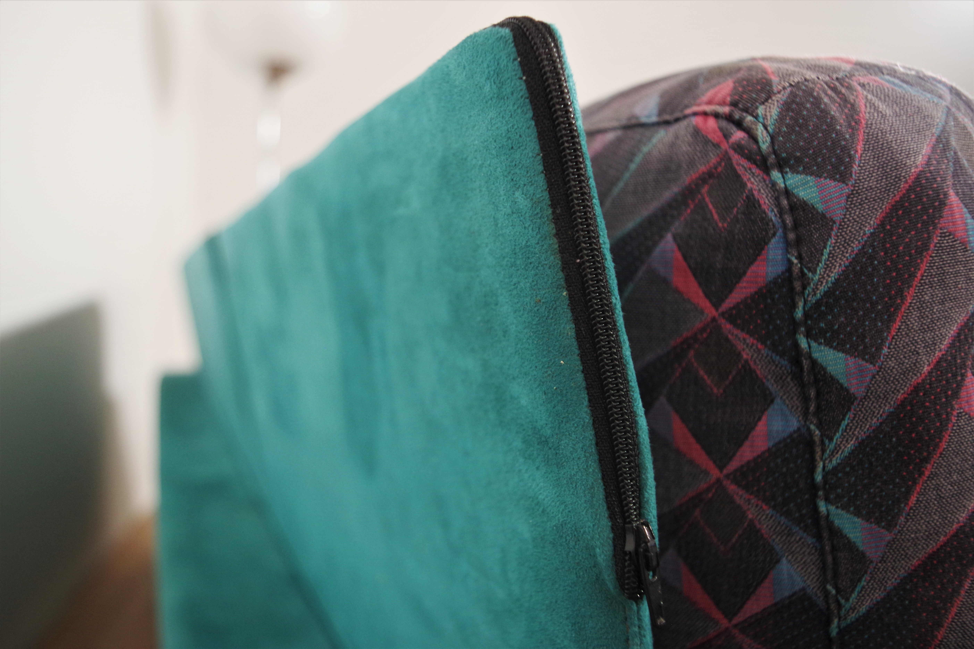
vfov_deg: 43.6
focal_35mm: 30
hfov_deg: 61.9
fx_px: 812
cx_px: 487
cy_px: 324
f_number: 4
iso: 800
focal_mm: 20
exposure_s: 1/60
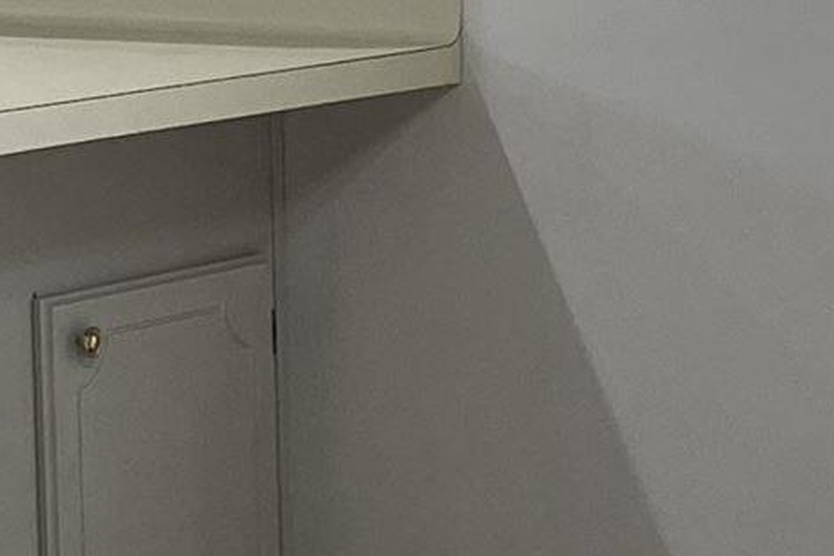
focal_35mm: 178
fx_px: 4122
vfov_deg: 7.6
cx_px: -188
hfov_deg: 11.3
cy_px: -86
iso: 100
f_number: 1.8
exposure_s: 1/120
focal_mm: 4.25
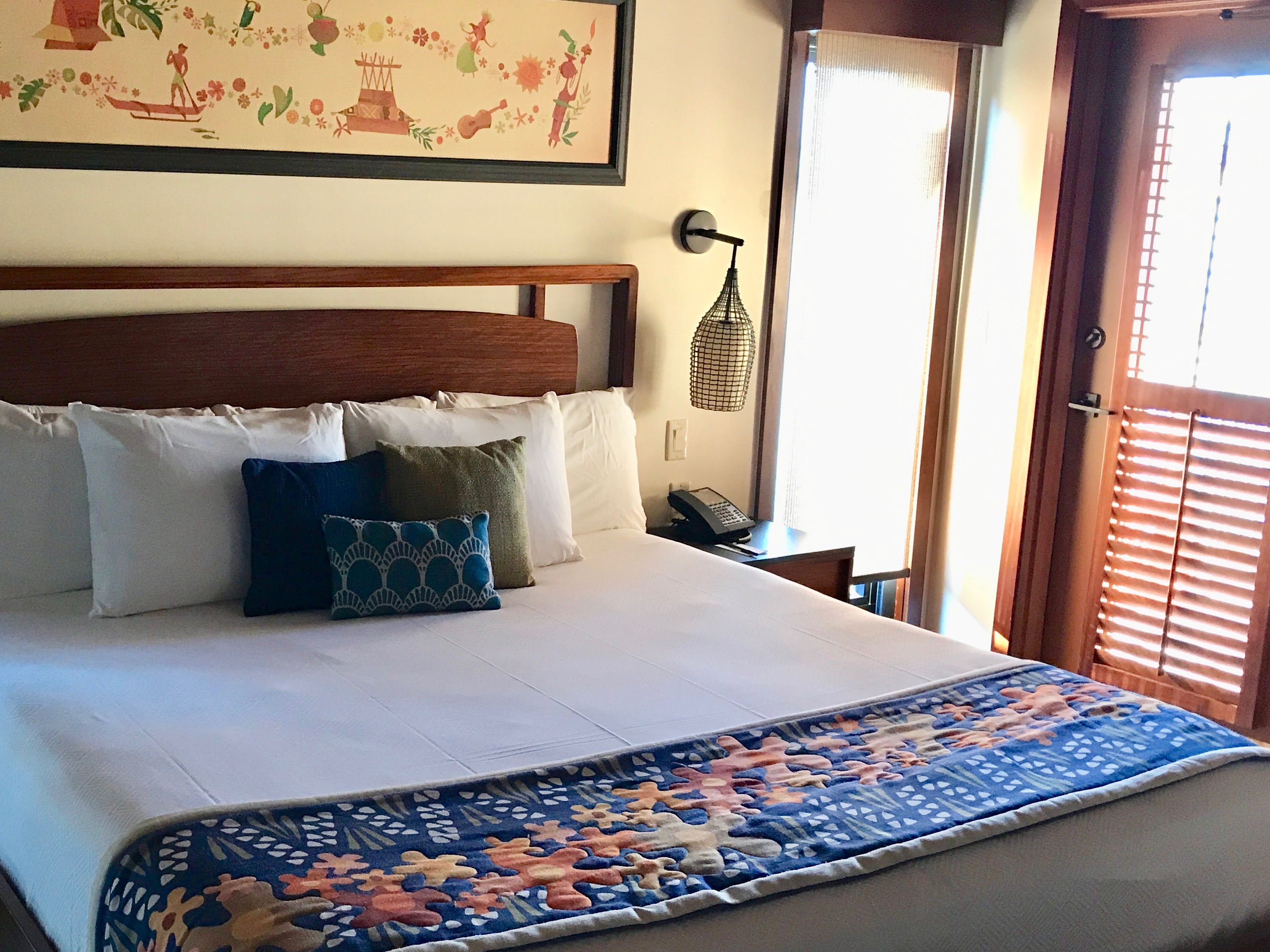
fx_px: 1541
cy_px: 533
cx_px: 453
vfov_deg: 34.3
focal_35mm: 42
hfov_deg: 44.3
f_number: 1.8
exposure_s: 1/15
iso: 50
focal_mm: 3.99
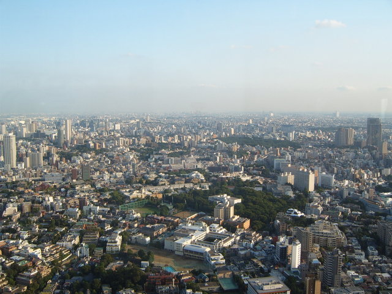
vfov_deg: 38.7
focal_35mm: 37
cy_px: 147
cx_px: 196
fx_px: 419
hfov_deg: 50.1
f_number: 6
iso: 63
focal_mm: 6.2
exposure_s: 1/125
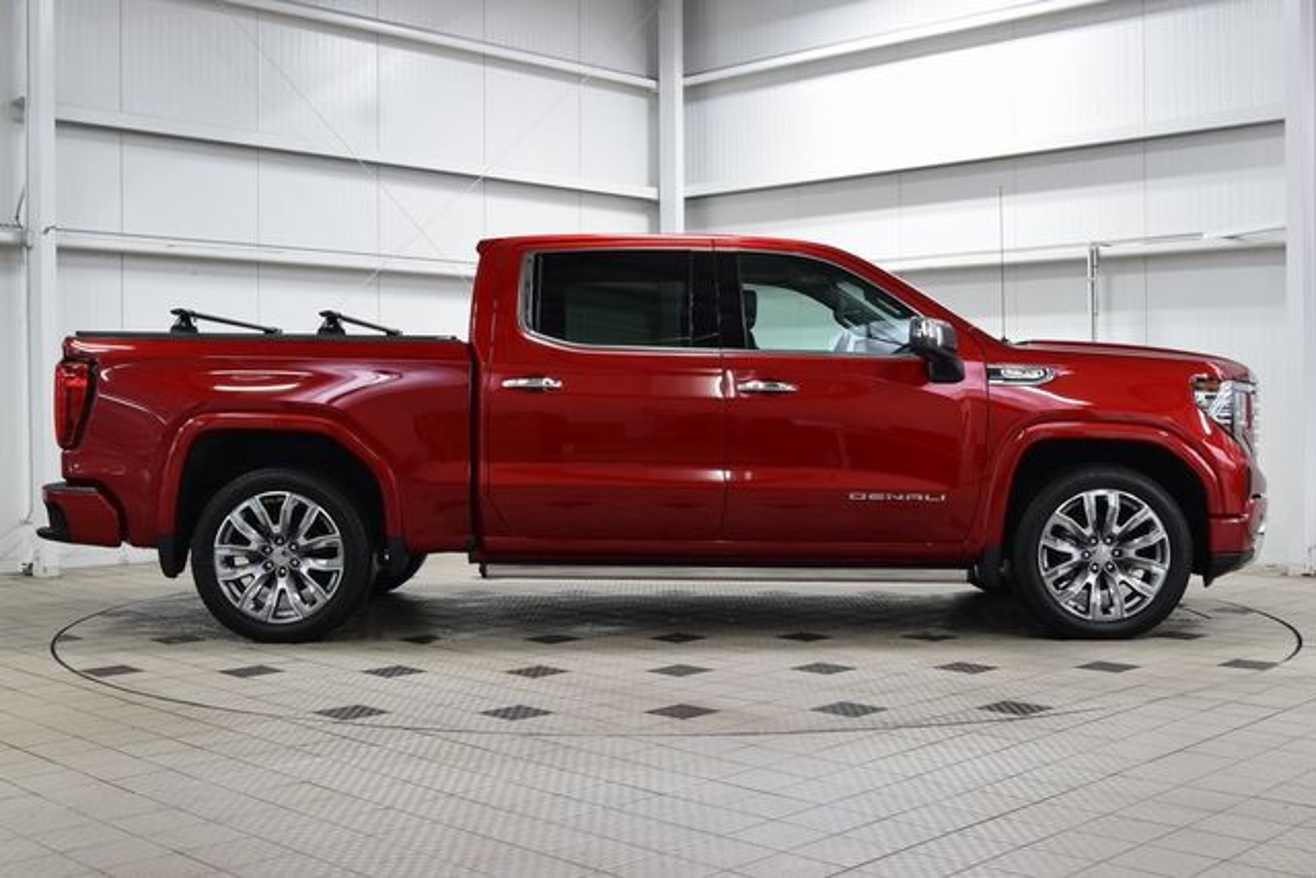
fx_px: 1536
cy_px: 439
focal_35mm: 42
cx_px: 658
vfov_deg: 31.9
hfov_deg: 46.4
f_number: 6.3
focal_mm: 28
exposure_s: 1/15
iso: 450
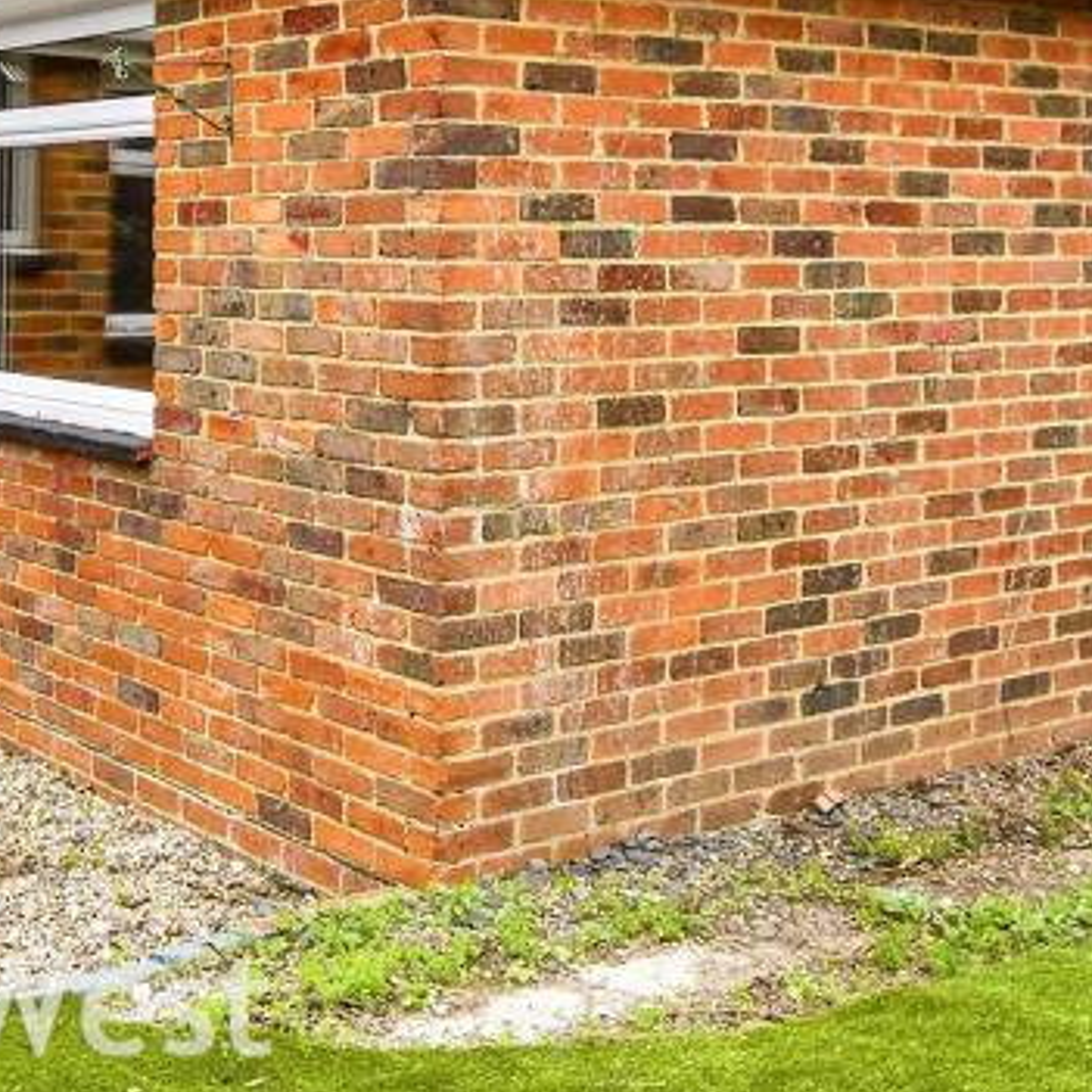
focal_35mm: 52
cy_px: 278
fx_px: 1856
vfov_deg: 32.2
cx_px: 252
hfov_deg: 32.1
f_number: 8
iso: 200
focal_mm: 14
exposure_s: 1/200
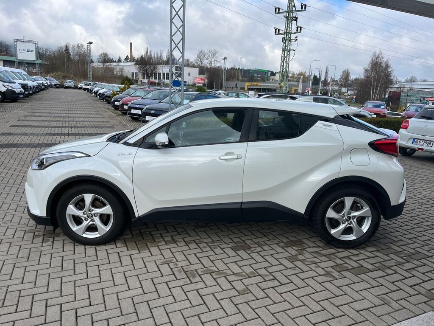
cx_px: 217
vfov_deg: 53.1
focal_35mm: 26
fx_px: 326
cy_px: 163
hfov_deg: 67.3
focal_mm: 5.1
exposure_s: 1/1890
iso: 50
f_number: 1.6
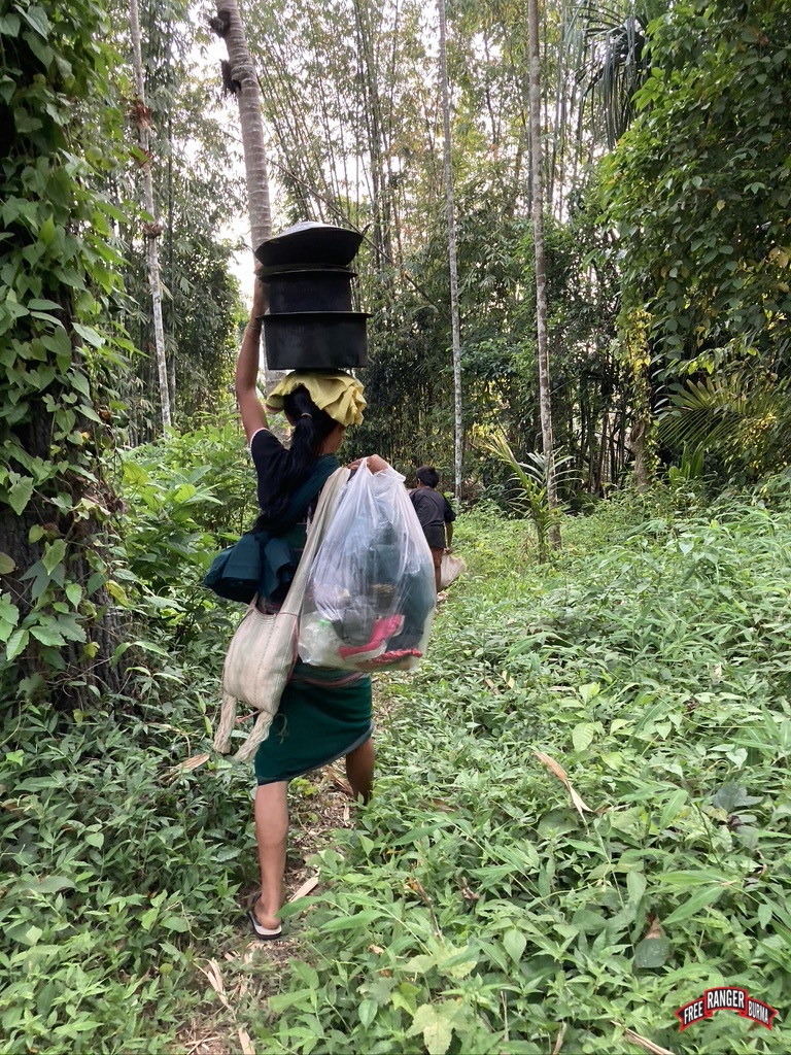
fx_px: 853
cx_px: 396
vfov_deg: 63.4
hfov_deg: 49.7
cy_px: 528
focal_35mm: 28
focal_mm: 3.99
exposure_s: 1/121
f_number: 1.8
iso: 40
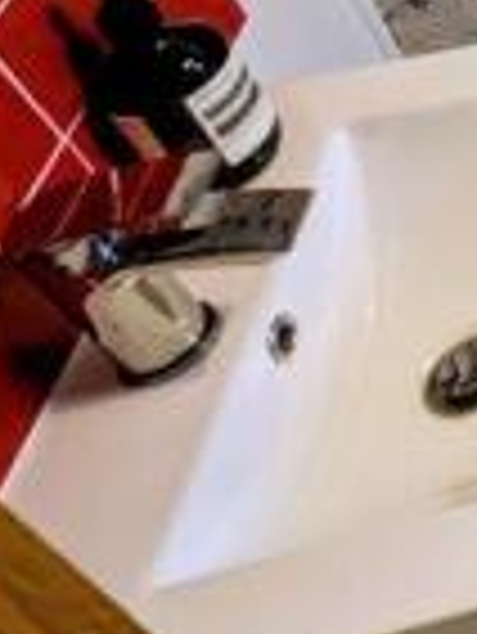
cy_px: -330
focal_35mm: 66
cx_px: 1242
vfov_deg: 23.3
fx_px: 1211
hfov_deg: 13.4
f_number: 2.2
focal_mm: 2.35
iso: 182
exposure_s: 1/45
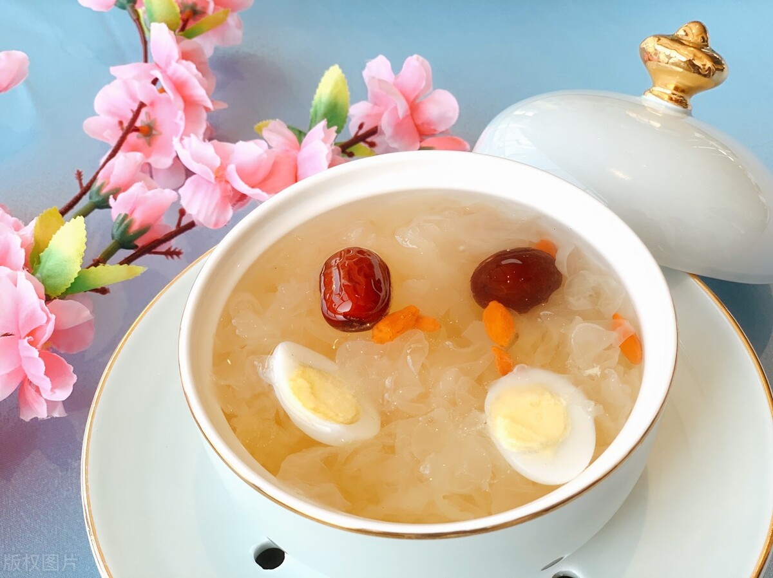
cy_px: 289
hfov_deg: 36.8
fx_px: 1160
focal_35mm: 52
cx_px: 386
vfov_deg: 28.0
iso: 40
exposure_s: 1/122
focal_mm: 6
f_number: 2.4
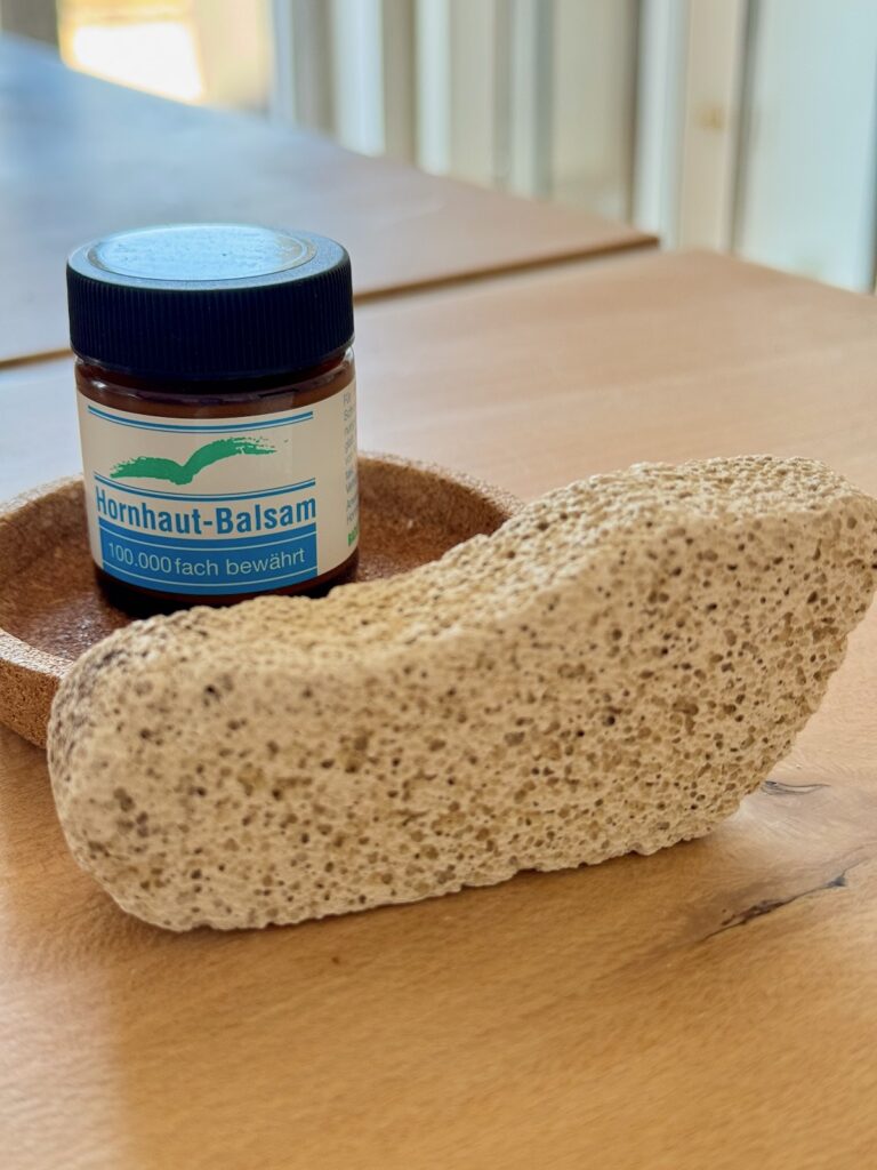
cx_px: 438
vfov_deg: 39.7
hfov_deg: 30.3
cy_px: 585
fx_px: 1621
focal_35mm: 48
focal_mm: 6.76
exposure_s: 1/80
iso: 100
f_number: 1.78
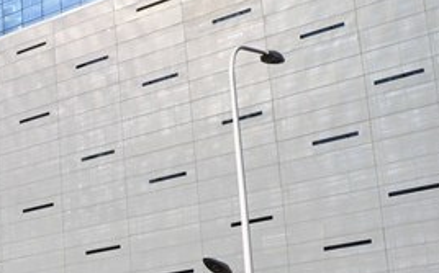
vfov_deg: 16.4
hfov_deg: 23.2
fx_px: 927
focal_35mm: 78
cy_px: 289
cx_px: -152
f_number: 9
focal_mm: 17
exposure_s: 1/1600
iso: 200
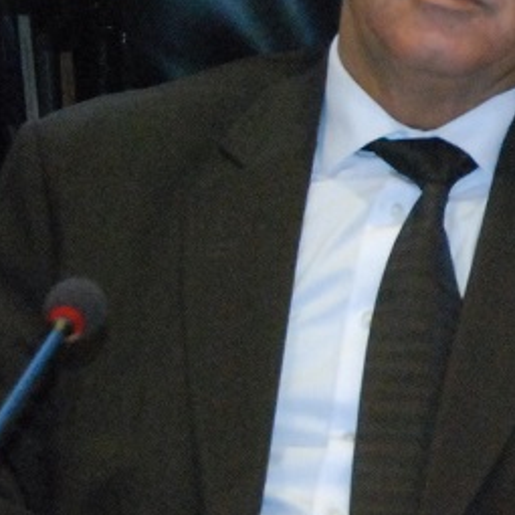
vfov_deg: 5.7
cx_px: 813
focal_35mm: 306
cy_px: 150
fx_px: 5148
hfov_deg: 5.7
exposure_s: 1/60
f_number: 6.3
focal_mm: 55
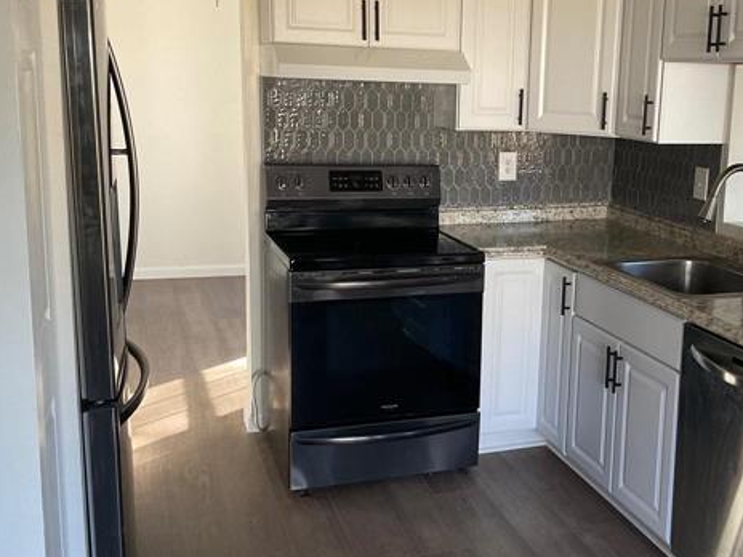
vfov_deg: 32.2
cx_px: 493
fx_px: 966
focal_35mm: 45
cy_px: 264
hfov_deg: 41.6
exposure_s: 1/60
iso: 100
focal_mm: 3
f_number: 1.8
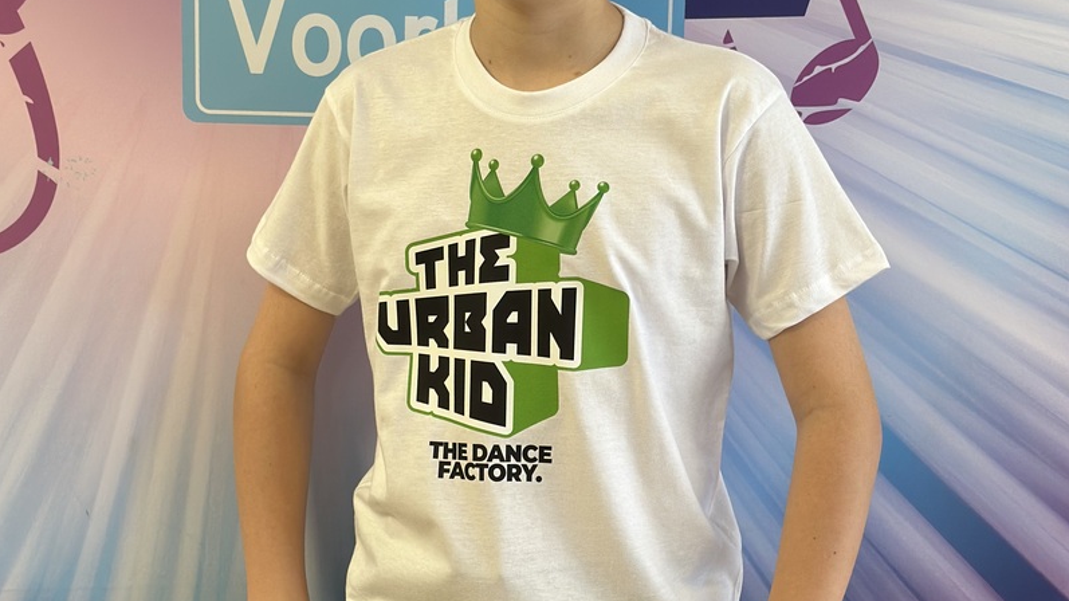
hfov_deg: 30.2
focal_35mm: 70
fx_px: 1984
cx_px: 534
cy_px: 256
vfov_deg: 17.2
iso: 125
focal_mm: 6.86
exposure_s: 1/107
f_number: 1.78
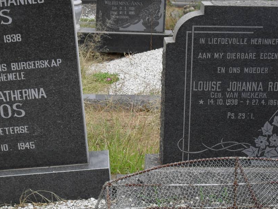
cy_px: 108
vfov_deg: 17.6
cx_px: 105
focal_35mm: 84
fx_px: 675
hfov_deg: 23.2
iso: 100
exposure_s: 1/350
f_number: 4.3
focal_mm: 10.1
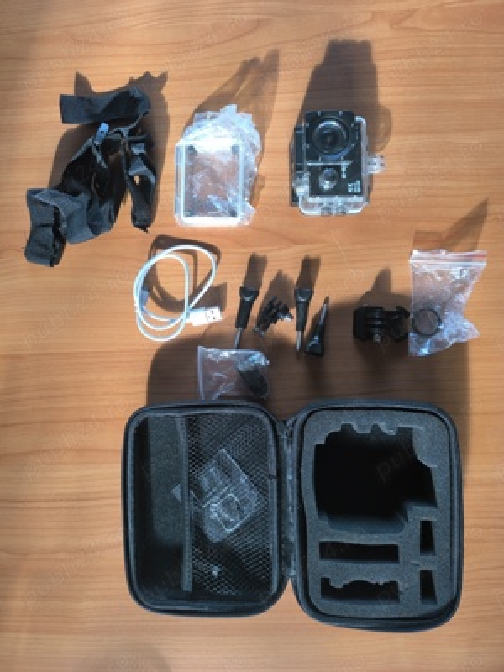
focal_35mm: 23
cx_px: 252
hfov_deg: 58.9
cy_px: 336
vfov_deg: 73.9
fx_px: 446
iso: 250
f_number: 1.65
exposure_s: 1/100
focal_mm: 6.14
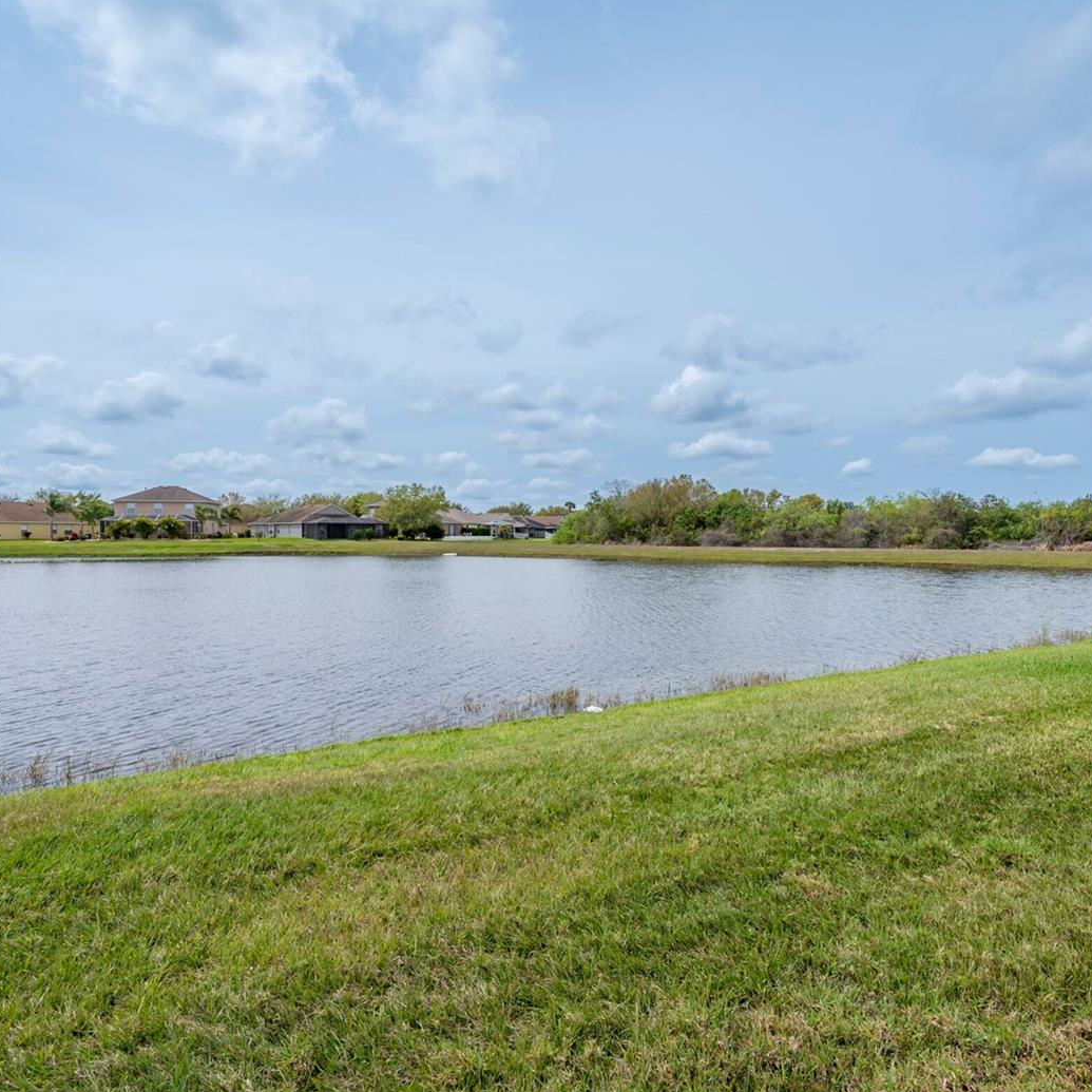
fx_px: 749
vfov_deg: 72.1
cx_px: 583
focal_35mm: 21
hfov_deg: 72.1
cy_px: 542
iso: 100
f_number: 13
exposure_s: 1/200
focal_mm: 16
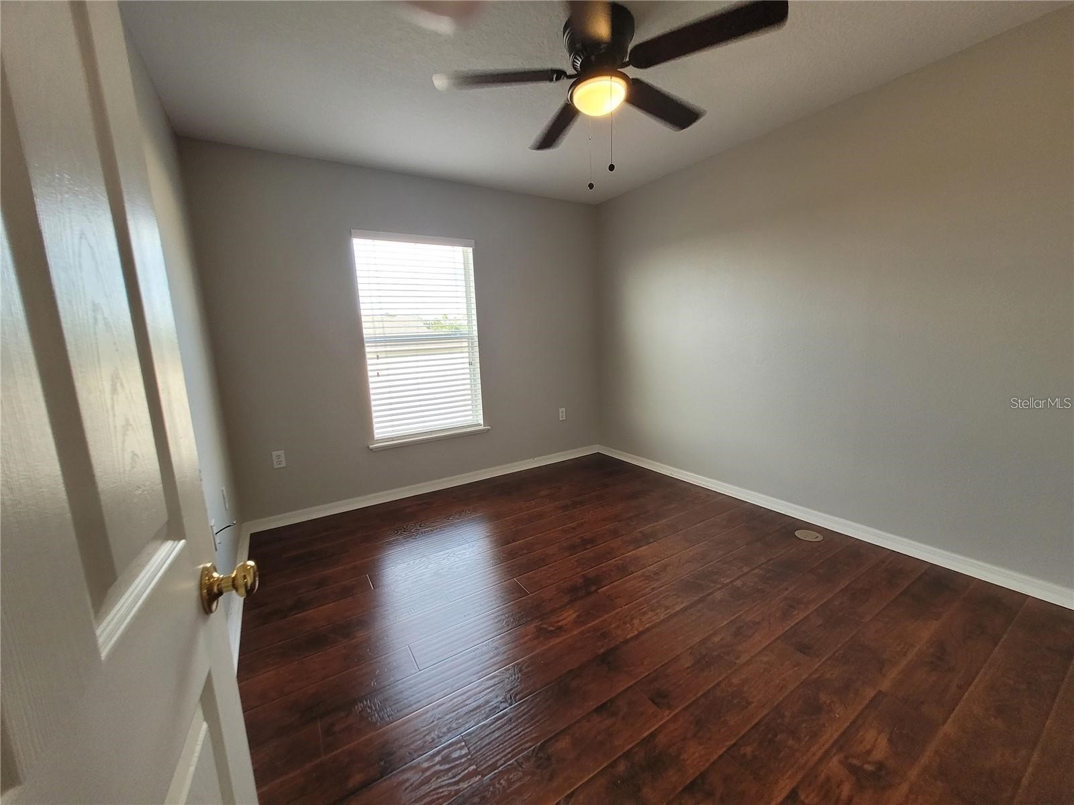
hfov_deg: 106.2
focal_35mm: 13
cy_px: 402
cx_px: 537
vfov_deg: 89.9
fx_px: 403
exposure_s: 1/60
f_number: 2.2
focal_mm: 1.74
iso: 125
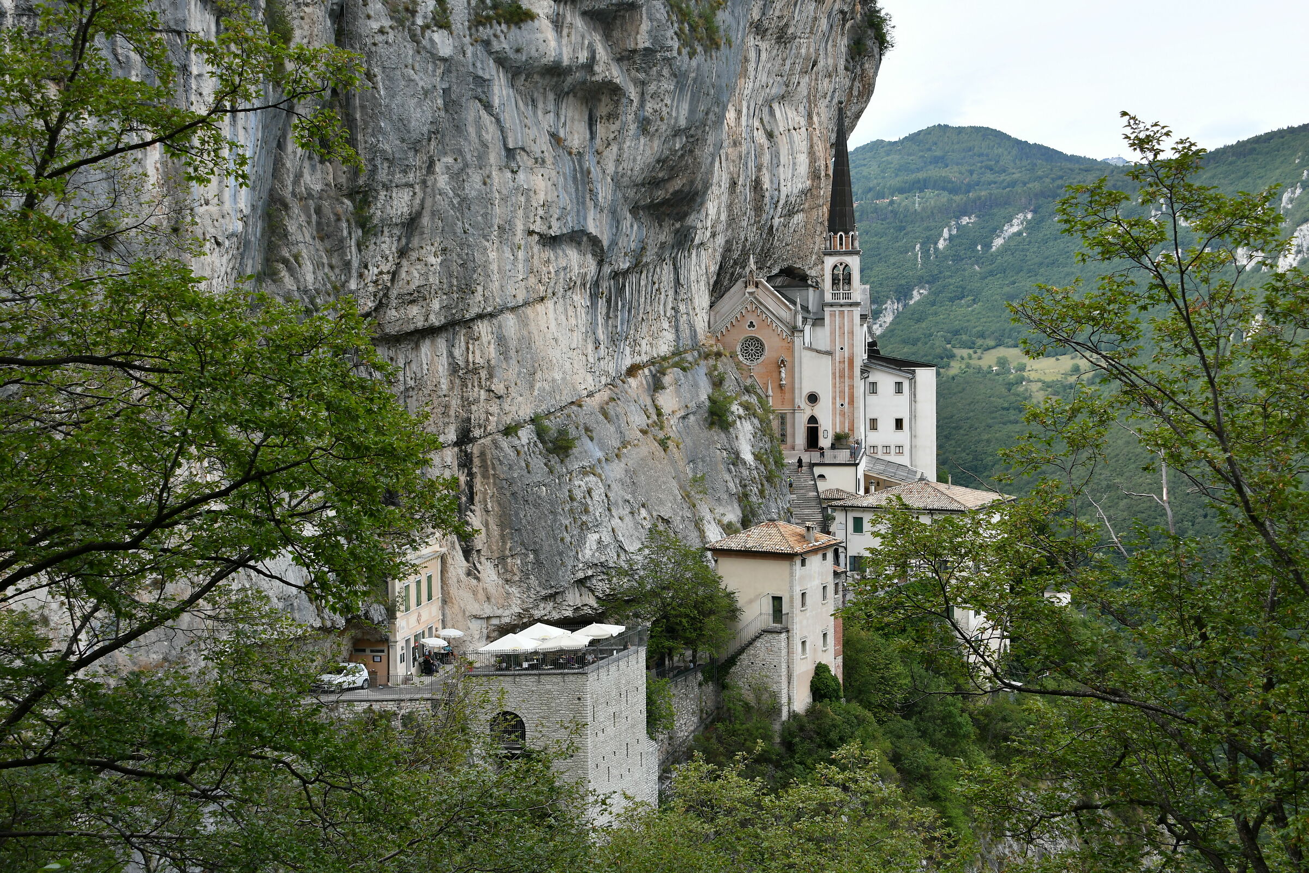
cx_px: 654
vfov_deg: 28.1
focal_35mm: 48
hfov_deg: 41.1
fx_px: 1745
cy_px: 436
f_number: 5.6
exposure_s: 1/160
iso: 100
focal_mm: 32
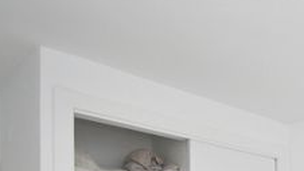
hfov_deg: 33.0
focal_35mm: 49
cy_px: 264
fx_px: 395
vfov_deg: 20.5
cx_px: 380
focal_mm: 10
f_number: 4.5
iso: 800
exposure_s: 1/125
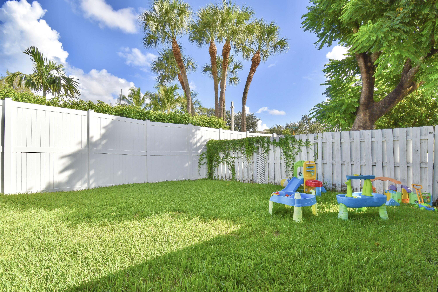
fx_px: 201
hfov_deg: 95.0
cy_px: 146
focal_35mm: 16
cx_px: 219
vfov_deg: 72.1
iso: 400
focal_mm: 11
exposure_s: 1/500
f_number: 11
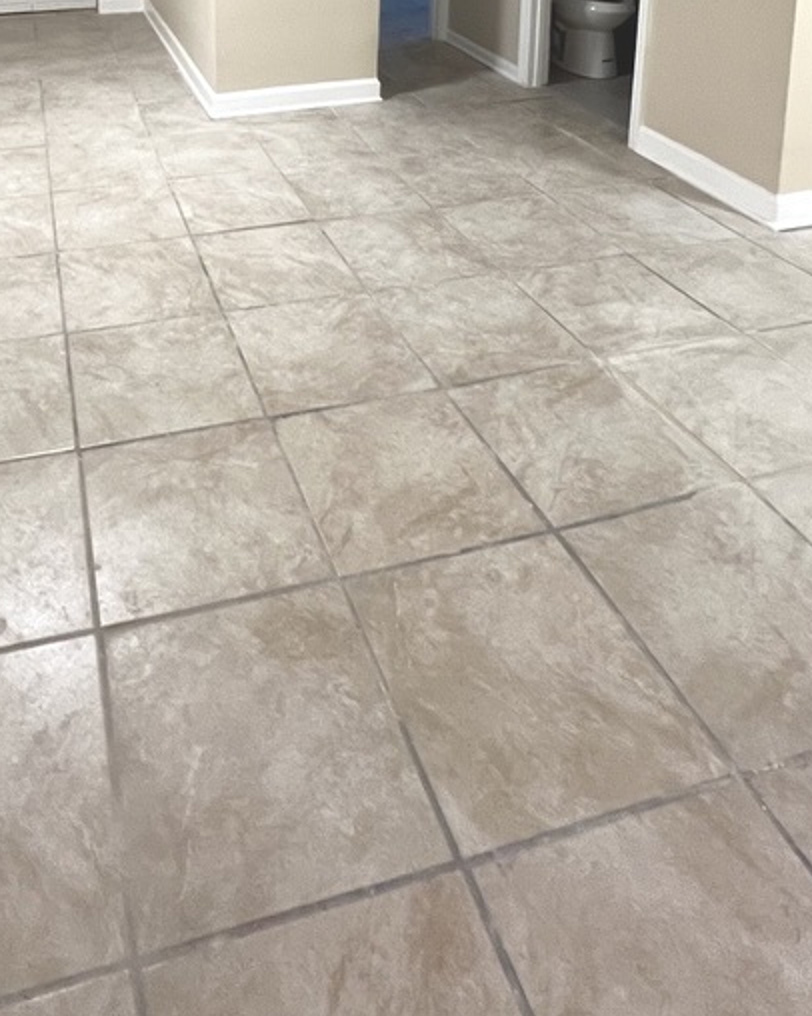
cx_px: 210
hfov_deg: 51.1
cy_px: -60
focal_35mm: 27
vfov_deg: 48.7
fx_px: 812
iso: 320
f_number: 1.8
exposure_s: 1/60
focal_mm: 1.57
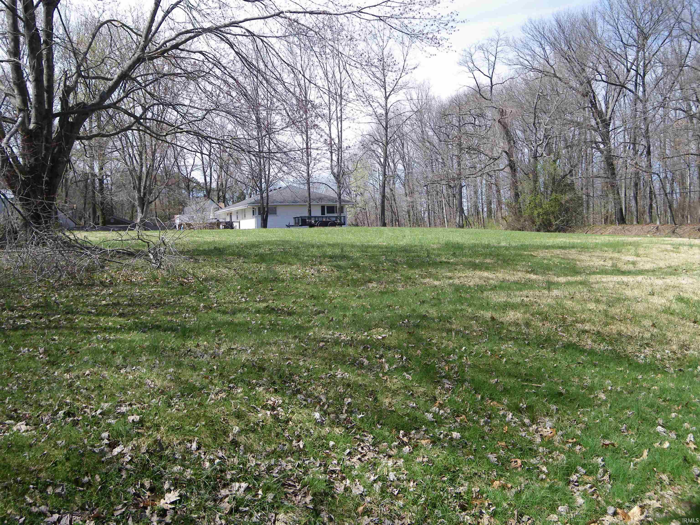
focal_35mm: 33
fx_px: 667
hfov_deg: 55.4
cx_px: 350
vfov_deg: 42.9
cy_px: 262
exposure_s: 1/400
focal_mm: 5.8
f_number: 2.8
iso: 64
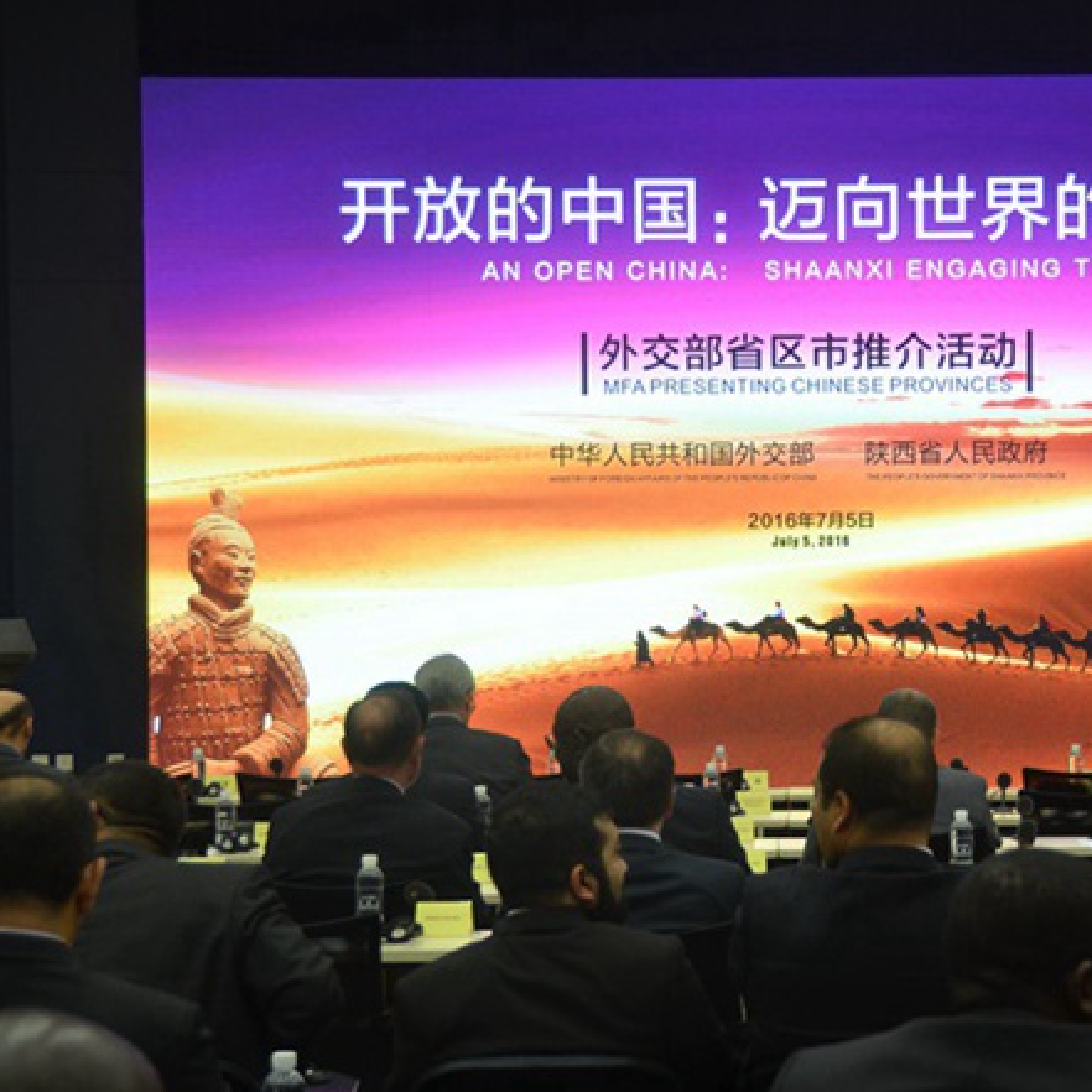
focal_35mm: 83
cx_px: 849
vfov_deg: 20.9
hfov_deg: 20.7
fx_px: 2962
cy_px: 584
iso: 400
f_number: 4.2
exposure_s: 1/80
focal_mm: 36
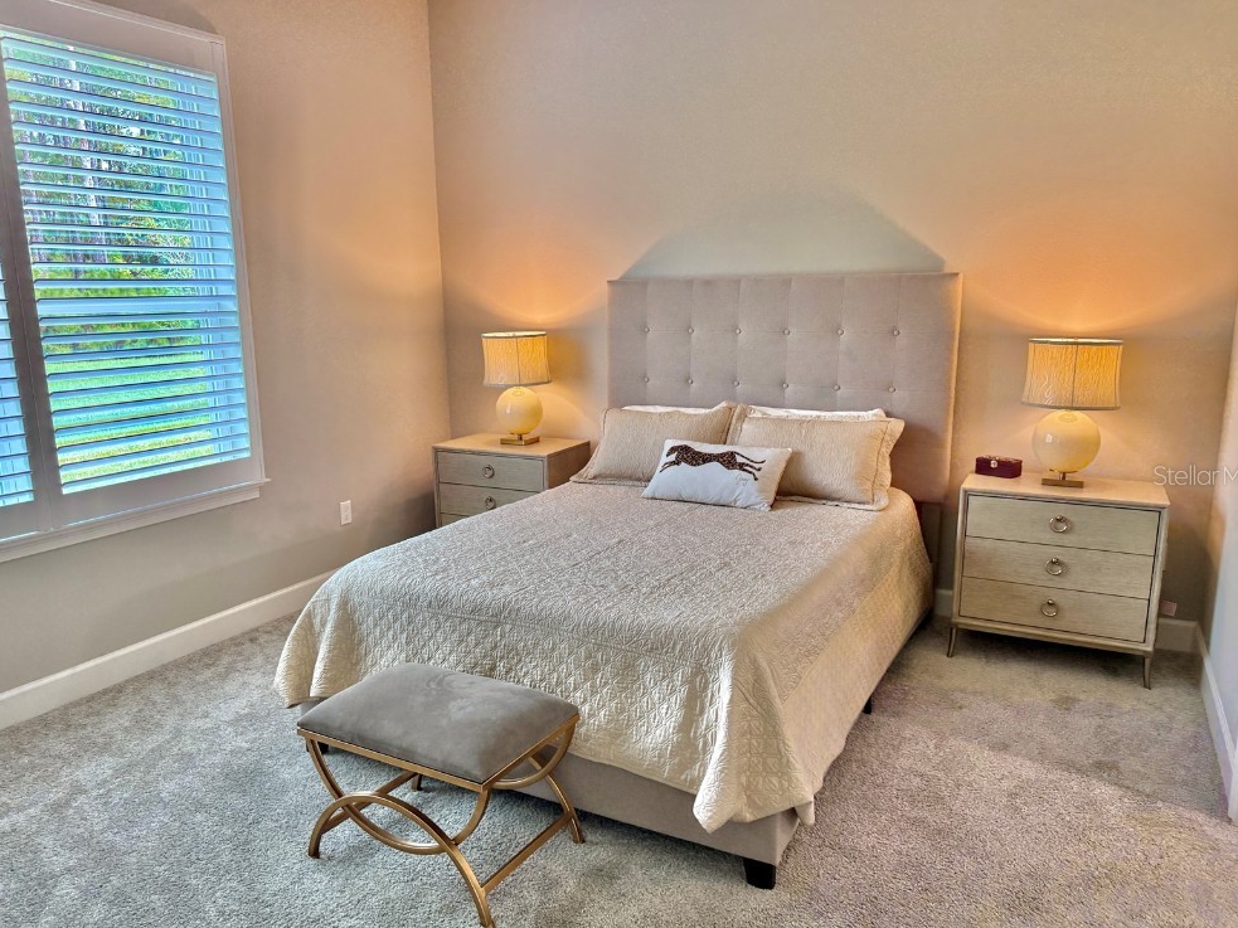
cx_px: 627
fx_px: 894
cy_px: 475
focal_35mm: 25
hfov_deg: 69.4
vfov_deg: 54.9
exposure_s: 1/120
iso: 160
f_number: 1.78
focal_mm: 6.76
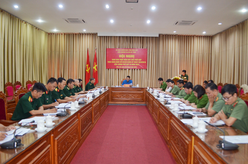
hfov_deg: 62.0
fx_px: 206
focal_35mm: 30
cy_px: 82
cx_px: 124
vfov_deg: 43.4
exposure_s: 1/60
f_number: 3.8
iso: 800
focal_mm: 20
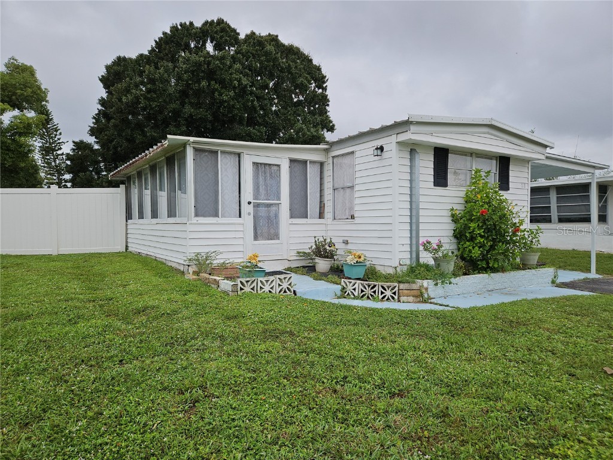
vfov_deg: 58.9
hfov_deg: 73.9
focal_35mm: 23
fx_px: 407
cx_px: 306
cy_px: 230
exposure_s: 1/1102
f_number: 1.8
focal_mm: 5.4
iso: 25
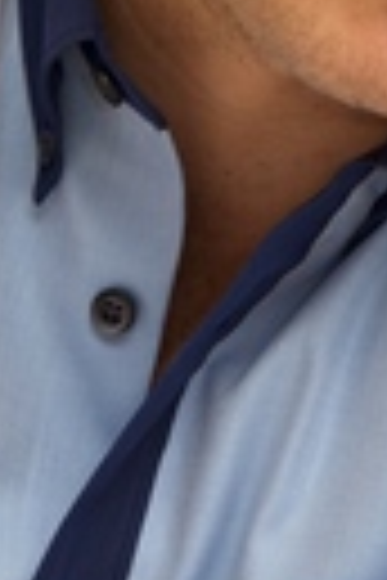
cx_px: 306
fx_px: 10013
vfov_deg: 3.3
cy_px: -117
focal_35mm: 621
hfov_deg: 2.2
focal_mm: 200
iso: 500
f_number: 7.1
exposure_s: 1/80
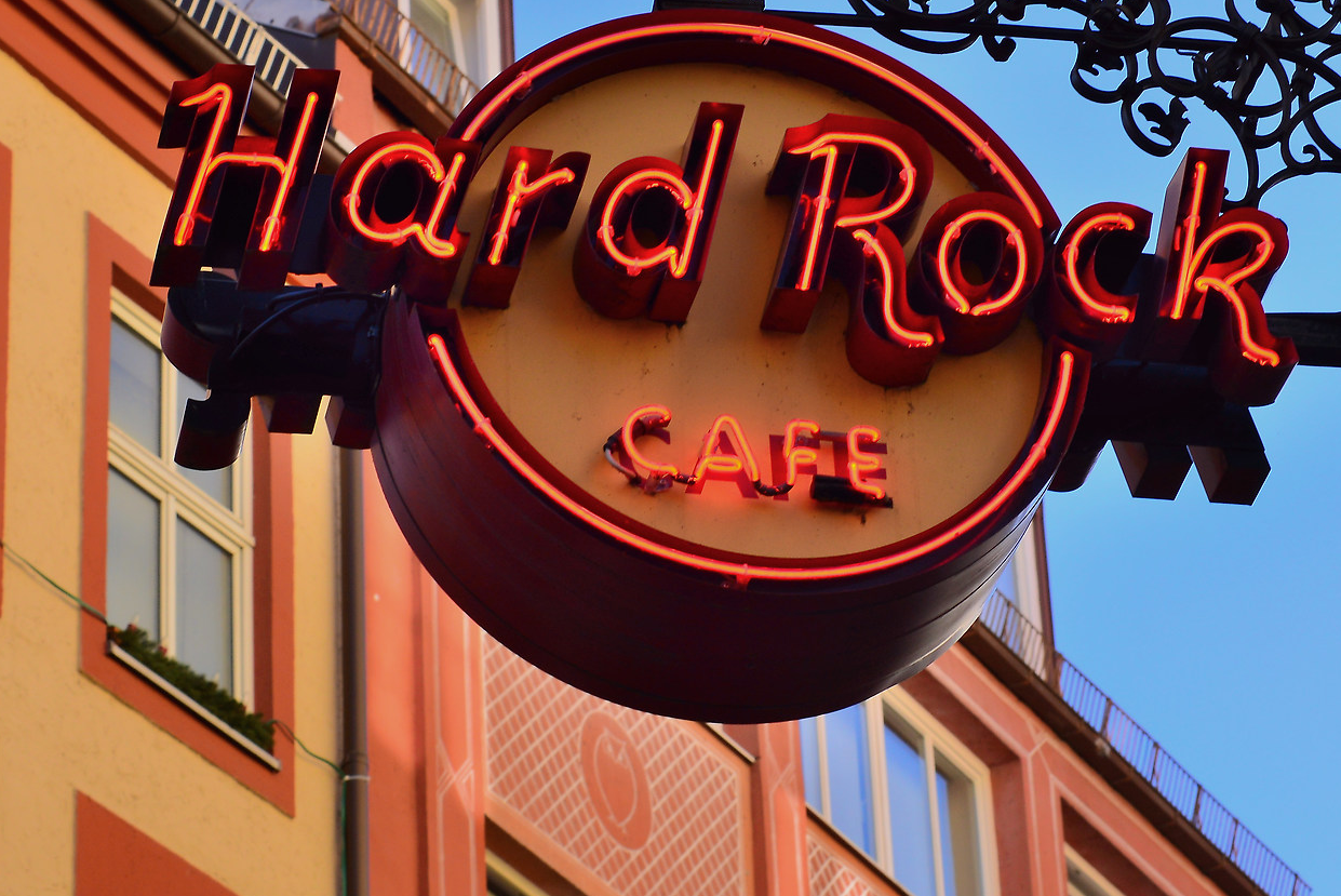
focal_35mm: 145
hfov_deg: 14.1
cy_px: 282
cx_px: 748
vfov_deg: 9.5
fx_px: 5404
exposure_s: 1/160
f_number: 13
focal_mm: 75
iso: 400
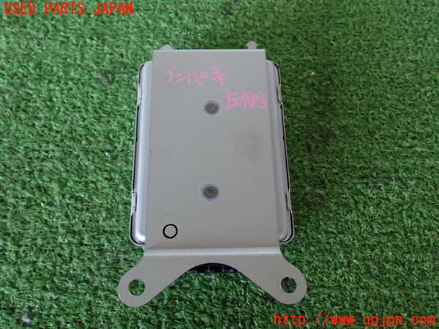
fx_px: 482
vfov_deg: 37.7
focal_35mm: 38
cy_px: 164
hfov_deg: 49.0
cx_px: 220
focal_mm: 6.83
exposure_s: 1/40
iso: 250
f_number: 2.7
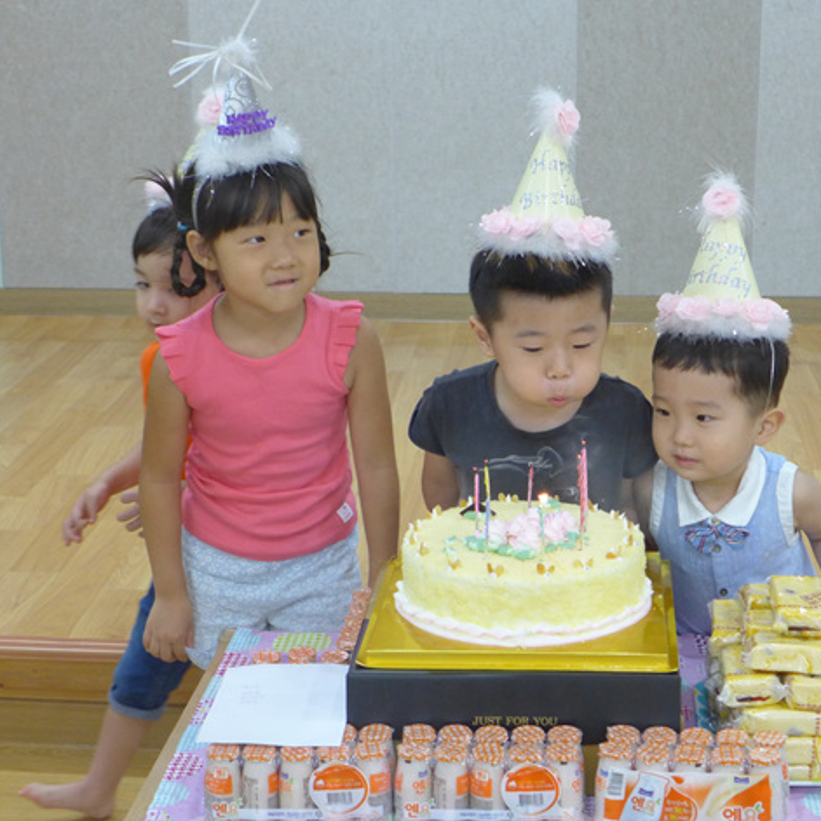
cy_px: 404
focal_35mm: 72
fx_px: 1932
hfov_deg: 23.9
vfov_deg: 24.0
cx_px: 551
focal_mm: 11.8
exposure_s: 1/200
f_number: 2
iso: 500
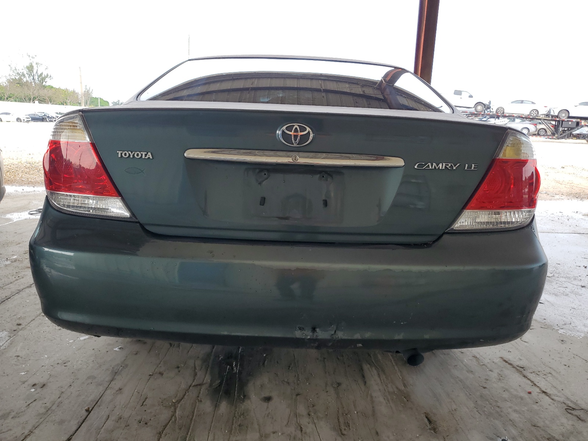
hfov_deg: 67.3
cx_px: 294
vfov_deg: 53.1
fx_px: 442
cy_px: 220
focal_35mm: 26
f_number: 1.5
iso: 50
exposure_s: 1/312
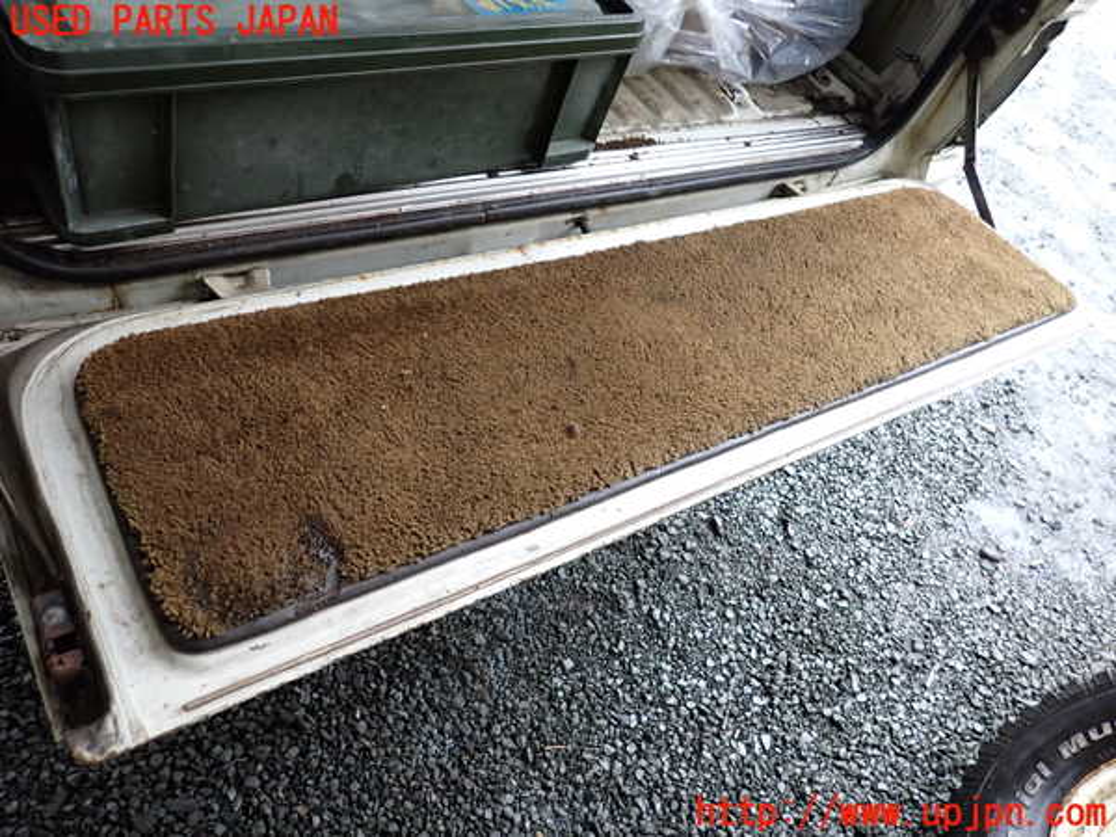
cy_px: 418
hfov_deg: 69.4
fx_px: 806
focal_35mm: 25
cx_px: 558
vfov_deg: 54.9
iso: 250
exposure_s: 1/30
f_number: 2
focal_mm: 4.5
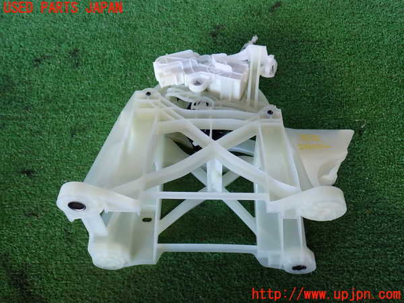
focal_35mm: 32
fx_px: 373
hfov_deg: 56.8
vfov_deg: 44.2
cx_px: 202
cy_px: 152
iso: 200
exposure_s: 1/60
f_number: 2.4
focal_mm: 5.79
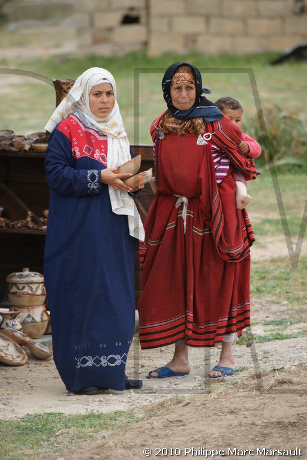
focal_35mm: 400
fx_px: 5116
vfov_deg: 5.2
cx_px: 154
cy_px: 230
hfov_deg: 3.4
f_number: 6.3
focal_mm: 400
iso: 400
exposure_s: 1/125
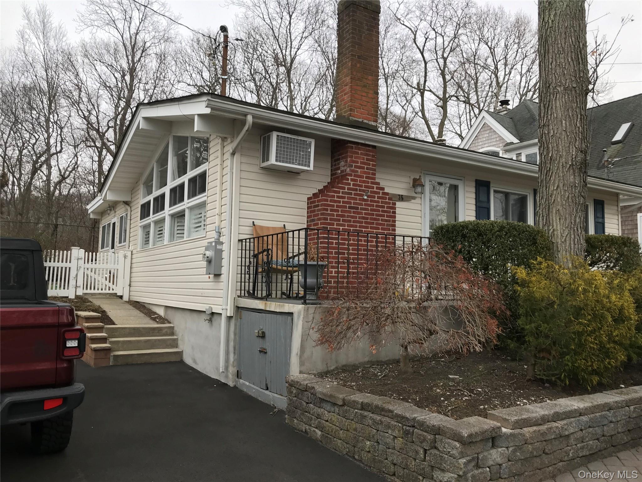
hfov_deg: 63.4
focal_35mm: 28
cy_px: 241
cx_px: 321
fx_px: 519
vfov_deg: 49.7
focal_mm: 3.99
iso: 25
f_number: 1.8
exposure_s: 1/120
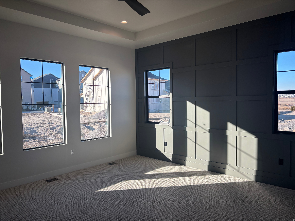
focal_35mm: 26
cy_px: 110
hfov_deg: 67.3
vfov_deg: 53.1
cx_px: 148
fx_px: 222
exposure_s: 1/584
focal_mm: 5.96
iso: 50
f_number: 1.6
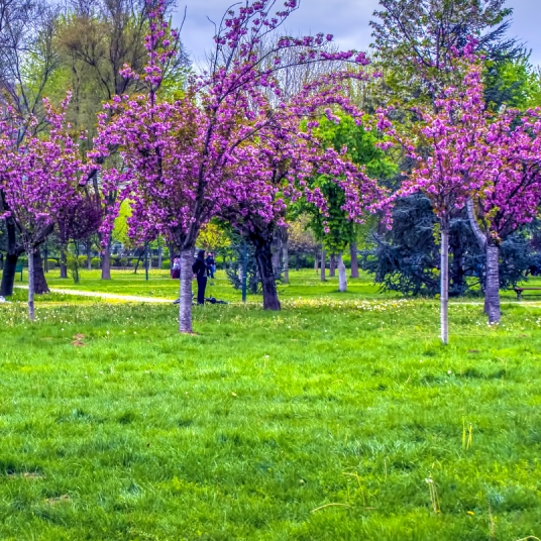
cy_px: 233
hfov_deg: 21.8
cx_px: 69
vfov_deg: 22.2
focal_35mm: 78
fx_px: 1379
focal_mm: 32
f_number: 8
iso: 200
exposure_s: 1/60
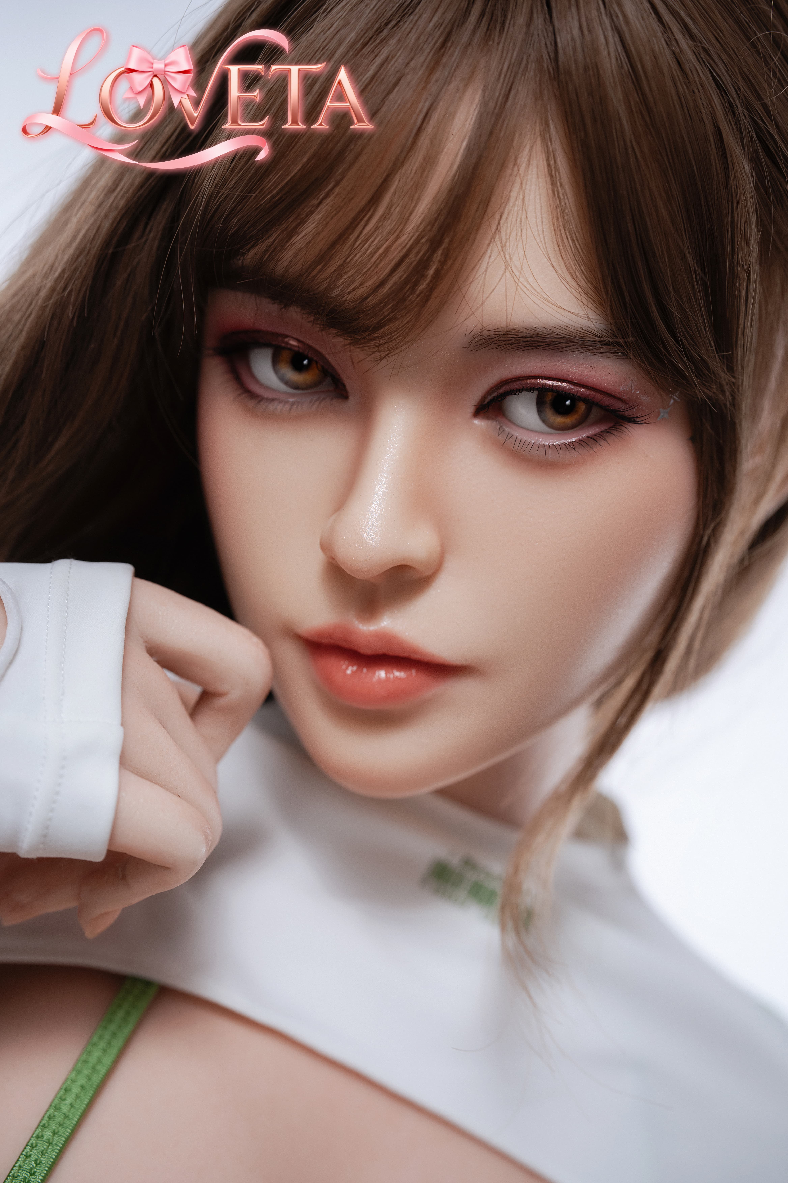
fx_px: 1642
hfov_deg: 27.0
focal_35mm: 50
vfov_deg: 39.6
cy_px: 592
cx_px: 394
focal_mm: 50
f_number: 3.5
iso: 400
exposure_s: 1/100
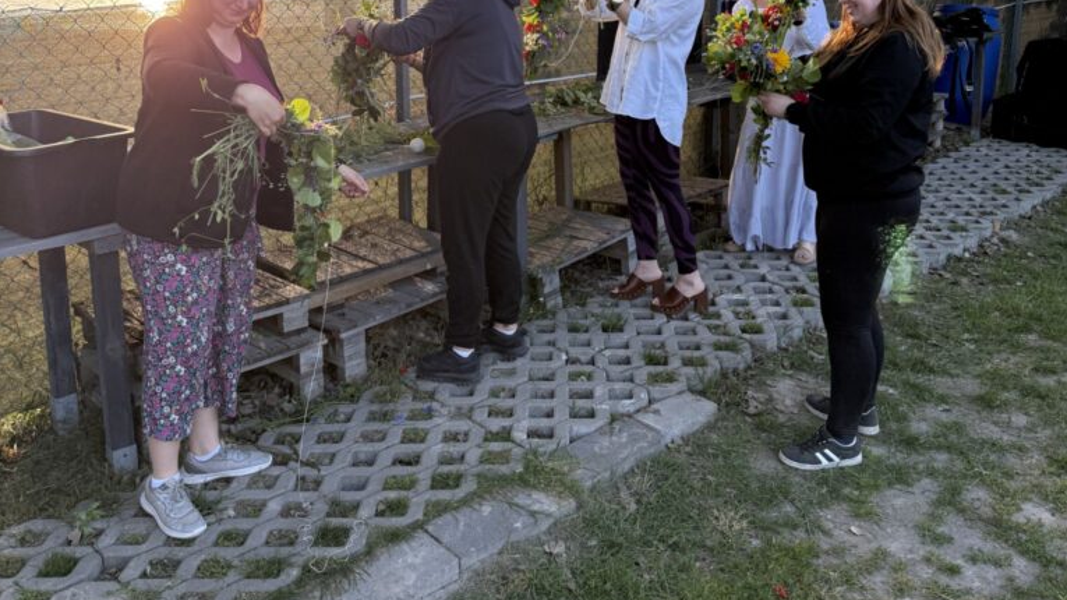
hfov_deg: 56.6
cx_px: 534
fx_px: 990
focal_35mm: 35
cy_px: 123
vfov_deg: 32.8
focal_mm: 6.76
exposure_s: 1/909
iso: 100
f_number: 1.78
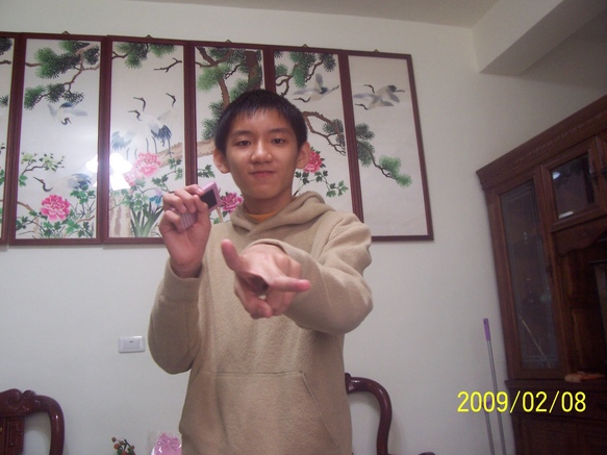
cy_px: 226
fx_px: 614
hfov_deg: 52.6
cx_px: 309
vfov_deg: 40.7
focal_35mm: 35
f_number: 2.7
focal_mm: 5.6
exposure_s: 1/20
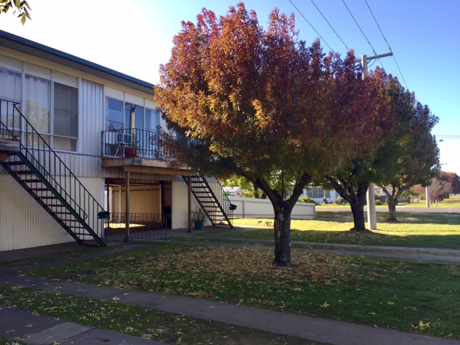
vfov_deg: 48.2
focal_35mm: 29
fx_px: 385
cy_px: 172
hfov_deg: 61.7
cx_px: 230
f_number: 2.2
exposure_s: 1/527
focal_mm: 4.15
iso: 32
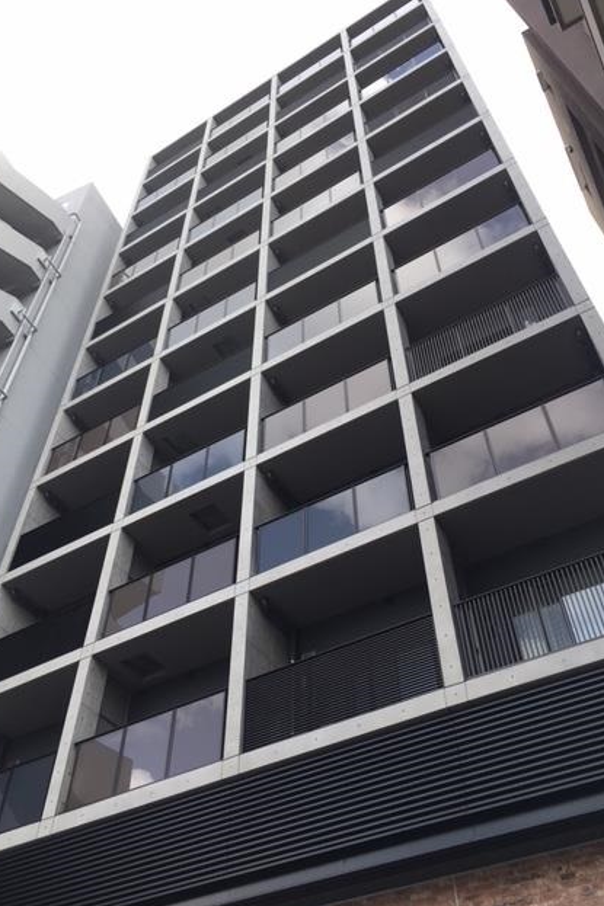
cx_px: 306
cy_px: 454
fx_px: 781
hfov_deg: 42.3
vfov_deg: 60.3
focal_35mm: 31
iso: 25
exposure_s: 1/275
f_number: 2.2
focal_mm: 4.15
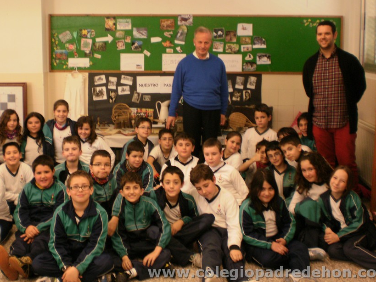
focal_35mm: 45
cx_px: 161
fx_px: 489
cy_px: 107
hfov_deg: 42.0
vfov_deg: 32.0
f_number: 3.1
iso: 125
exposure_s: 1/30
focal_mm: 6.3
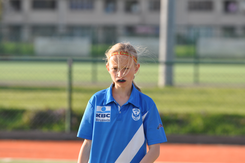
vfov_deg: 4.6
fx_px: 2039
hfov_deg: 6.9
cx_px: 122
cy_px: 82
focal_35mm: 300
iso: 400
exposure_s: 1/1250
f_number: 5
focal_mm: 200
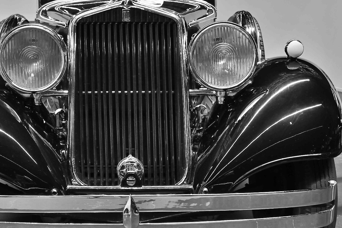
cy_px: 96
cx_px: 117
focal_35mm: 53
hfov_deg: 37.2
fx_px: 504
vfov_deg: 25.5
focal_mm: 20
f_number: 2.8
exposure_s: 1/25
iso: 400
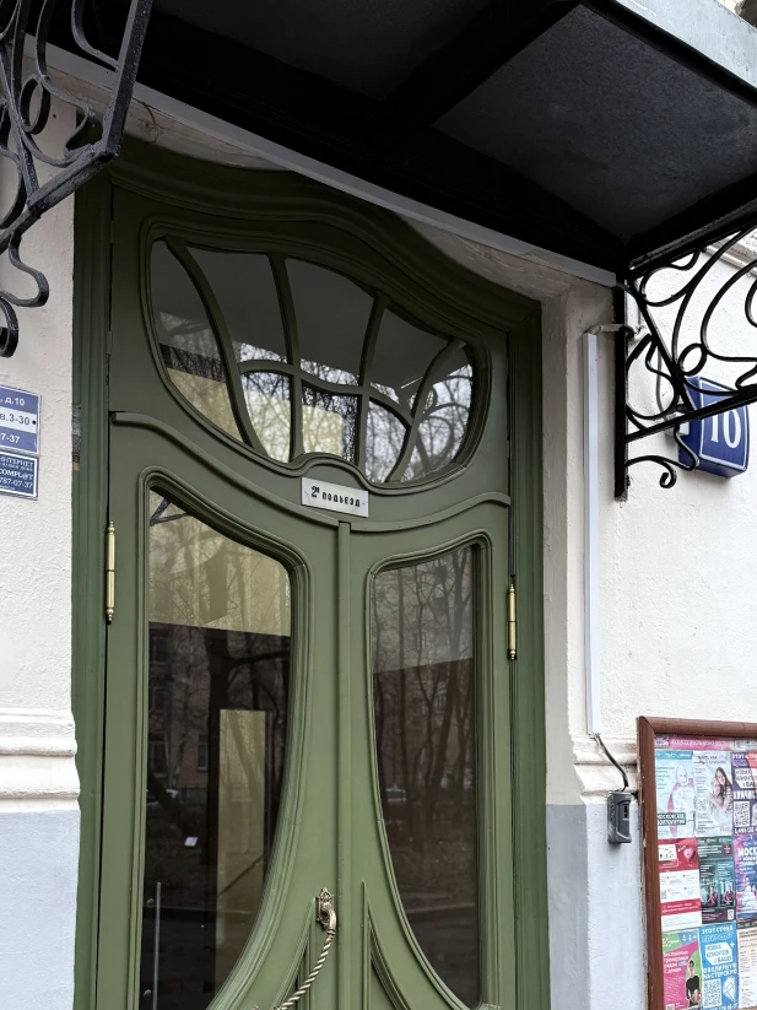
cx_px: 366
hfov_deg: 40.7
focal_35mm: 35
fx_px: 1021
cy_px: 695
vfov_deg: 51.4
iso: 200
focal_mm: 6.76
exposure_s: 1/83
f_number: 1.78
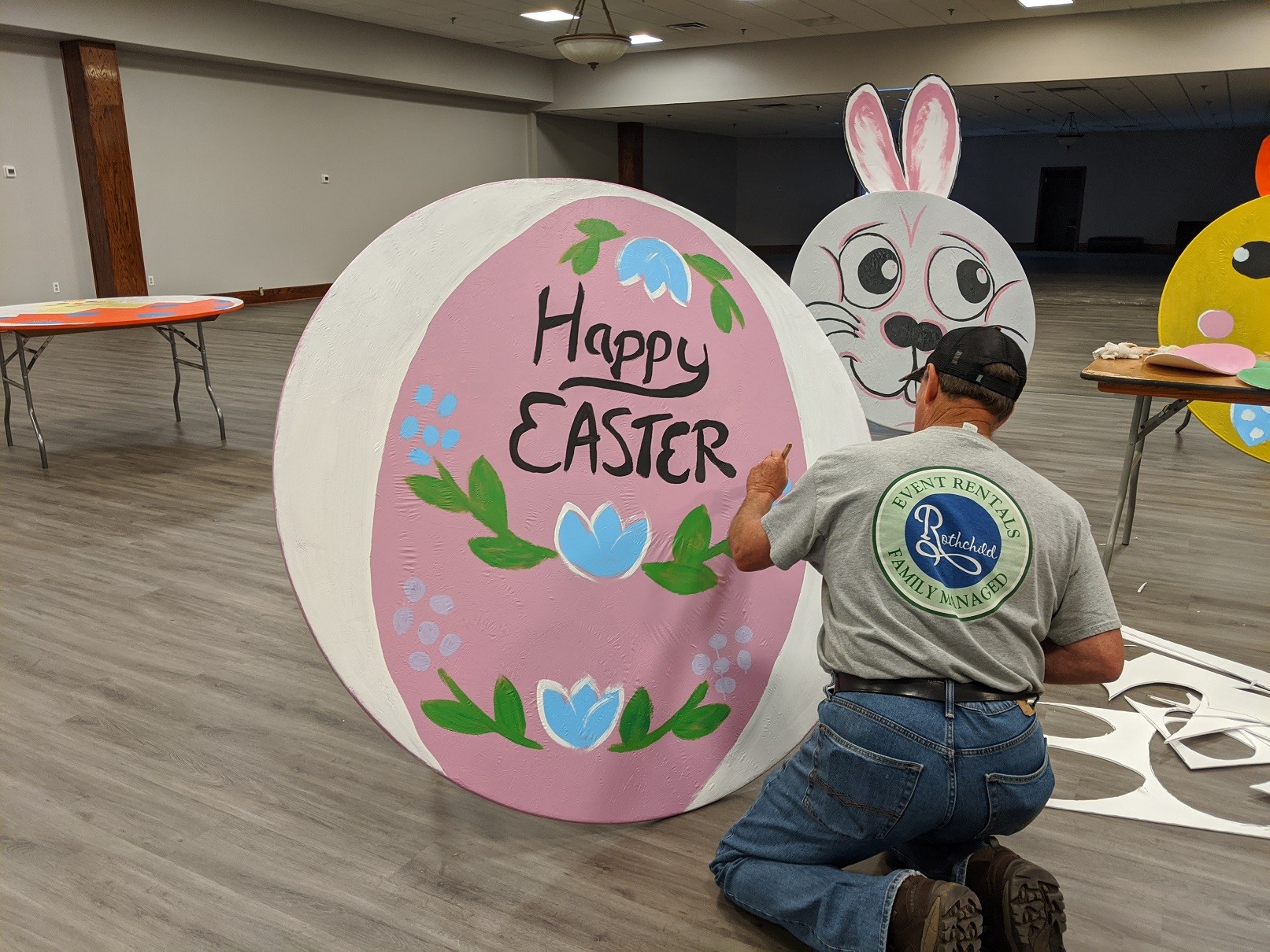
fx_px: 991
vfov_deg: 51.4
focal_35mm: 27
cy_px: 476
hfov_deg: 65.3
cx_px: 635
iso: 159
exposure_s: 1/40
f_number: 1.8
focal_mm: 4.44
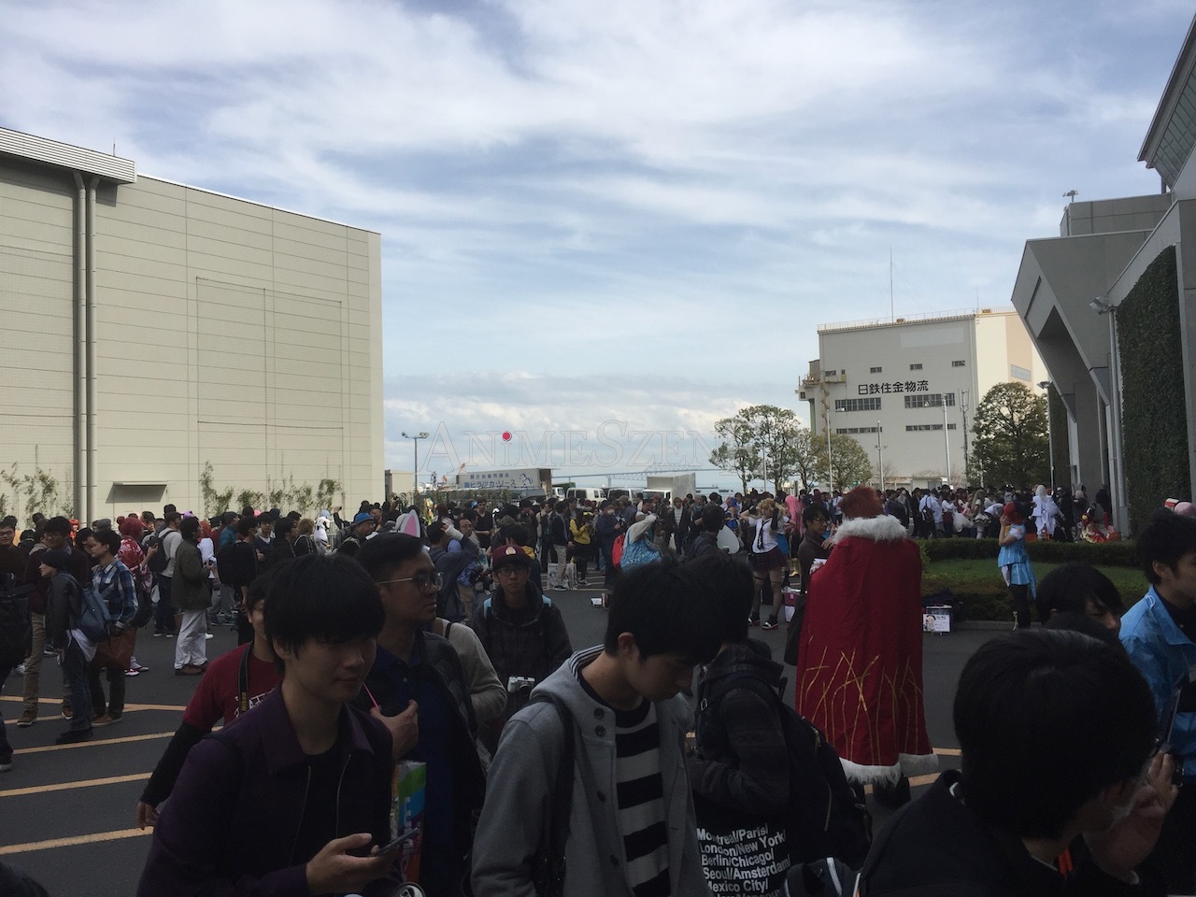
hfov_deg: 61.7
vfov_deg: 48.2
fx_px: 1002
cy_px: 448
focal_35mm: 29
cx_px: 598
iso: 32
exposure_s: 1/2198
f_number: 2.2
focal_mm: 4.15
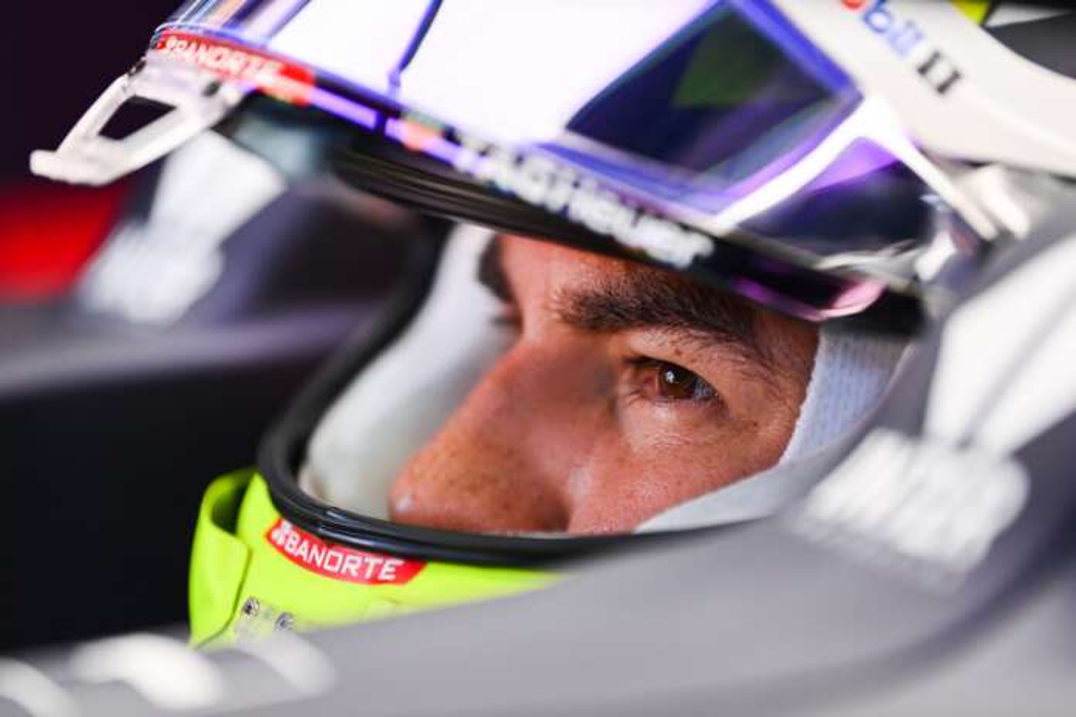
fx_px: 5977
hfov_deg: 10.3
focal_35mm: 200
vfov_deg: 6.9
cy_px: 358
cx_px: 538
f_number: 2.8
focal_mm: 200
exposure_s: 1/500
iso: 800
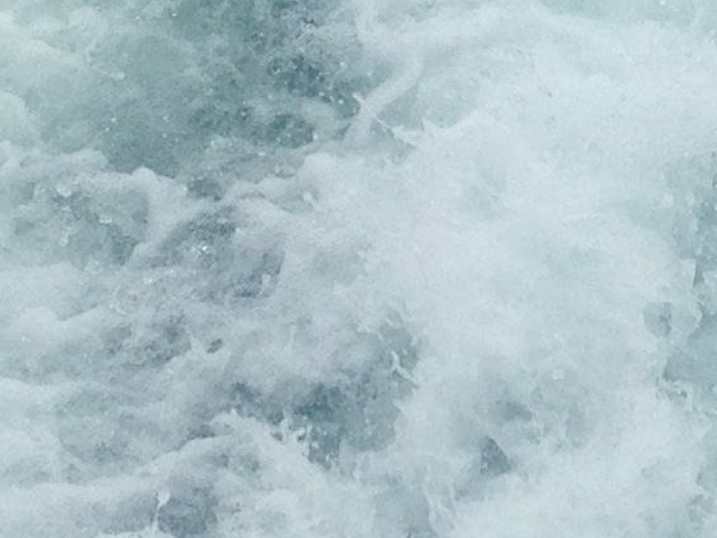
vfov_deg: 7.7
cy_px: 127
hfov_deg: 10.2
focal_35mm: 192
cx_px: 754
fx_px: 3978
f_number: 2.4
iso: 50
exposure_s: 1/531
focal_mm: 4.12
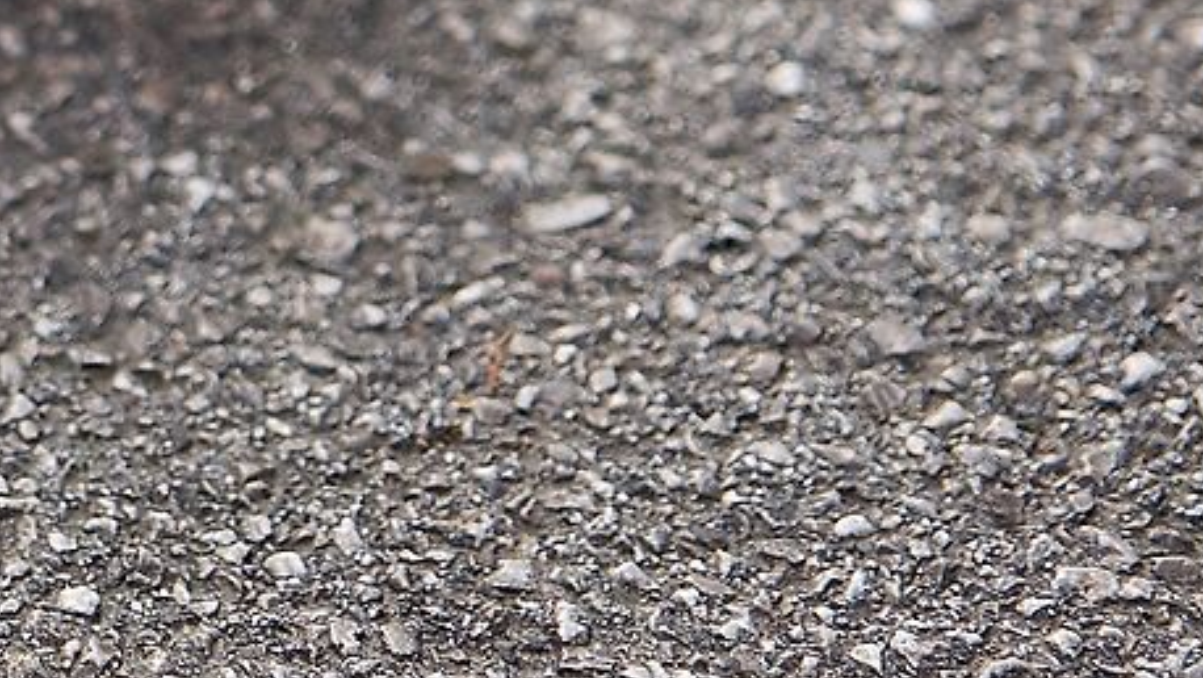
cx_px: -1539
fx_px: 9637
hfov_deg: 6.8
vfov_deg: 4.0
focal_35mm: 302
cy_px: -937
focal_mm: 55
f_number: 2.8
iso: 100
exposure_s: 1/500
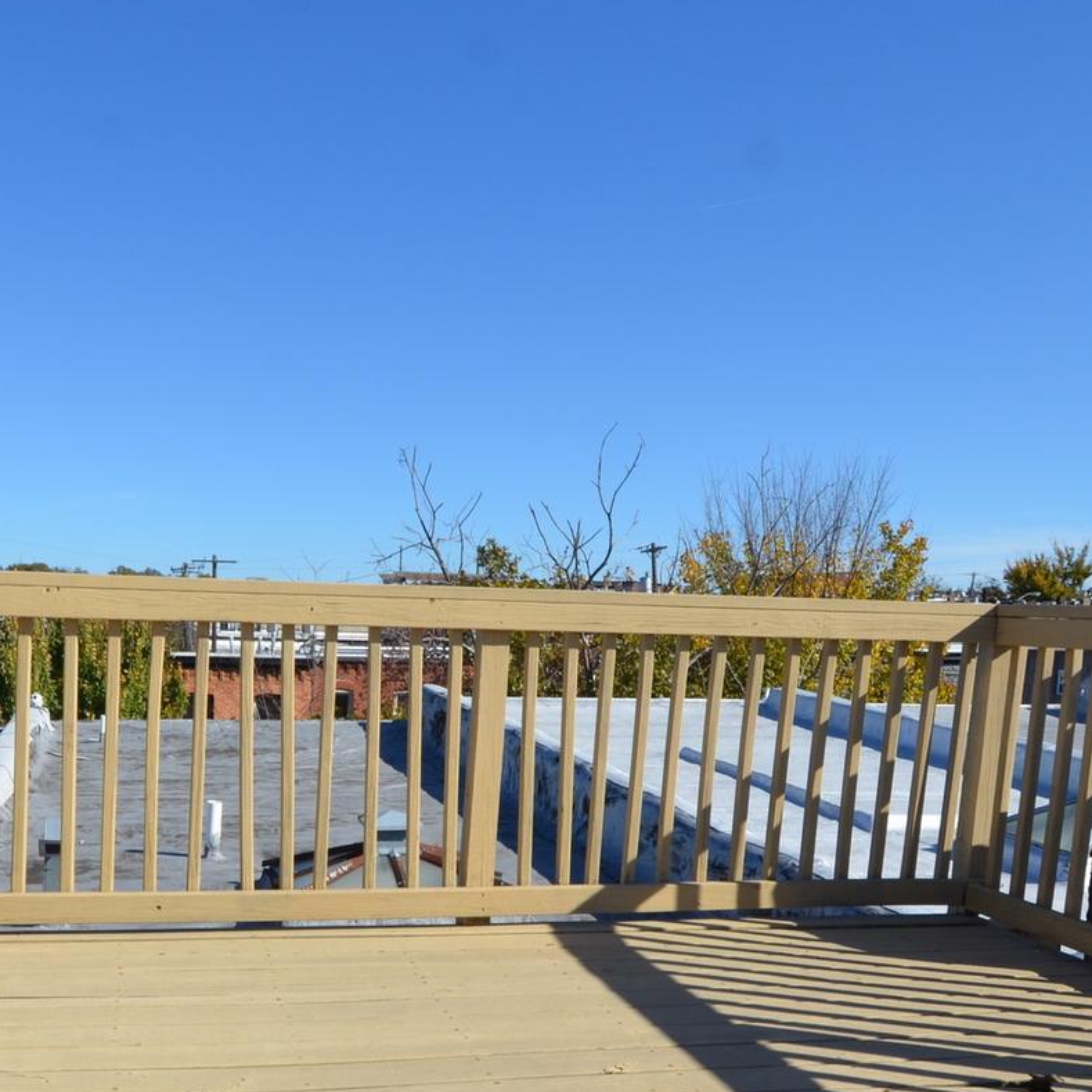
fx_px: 1178
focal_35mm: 33
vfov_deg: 48.4
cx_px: 381
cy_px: 772
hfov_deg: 49.0
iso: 160
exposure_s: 1/320
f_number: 9
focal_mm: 10
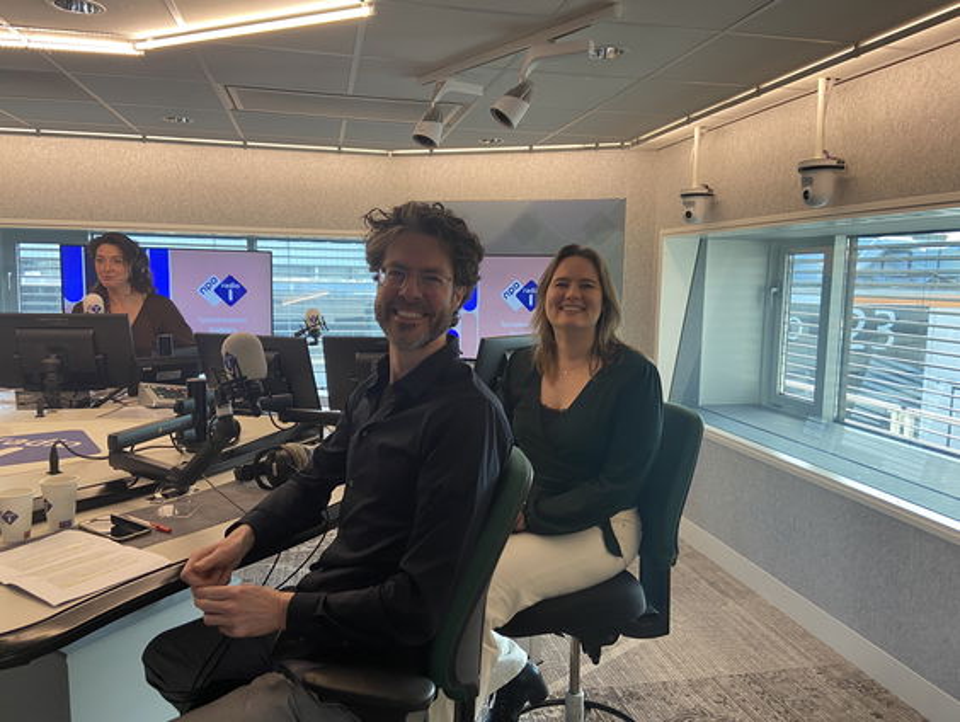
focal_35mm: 26
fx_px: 722
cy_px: 361
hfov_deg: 67.3
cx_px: 480
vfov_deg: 53.1
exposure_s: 1/51
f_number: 1.8
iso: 100
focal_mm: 4.25
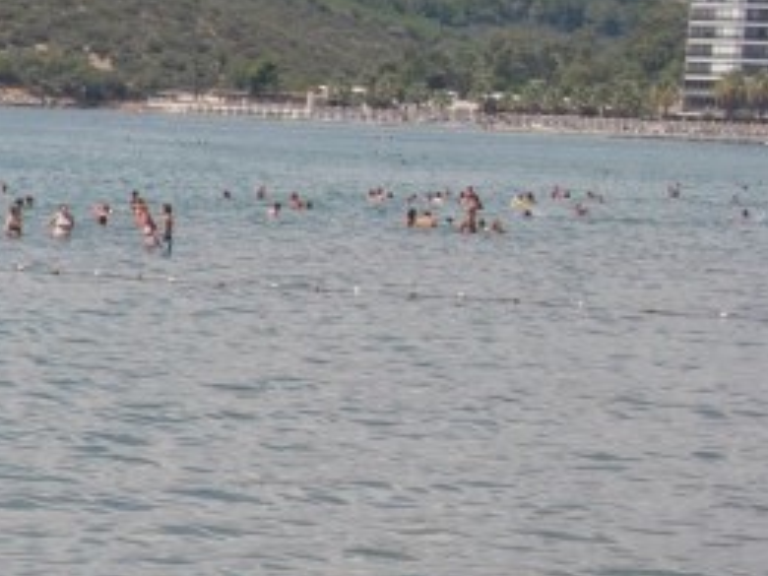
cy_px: 464
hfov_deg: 8.3
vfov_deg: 6.7
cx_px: -882
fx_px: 4950
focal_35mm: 223
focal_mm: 35
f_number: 9
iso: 100
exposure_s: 1/320
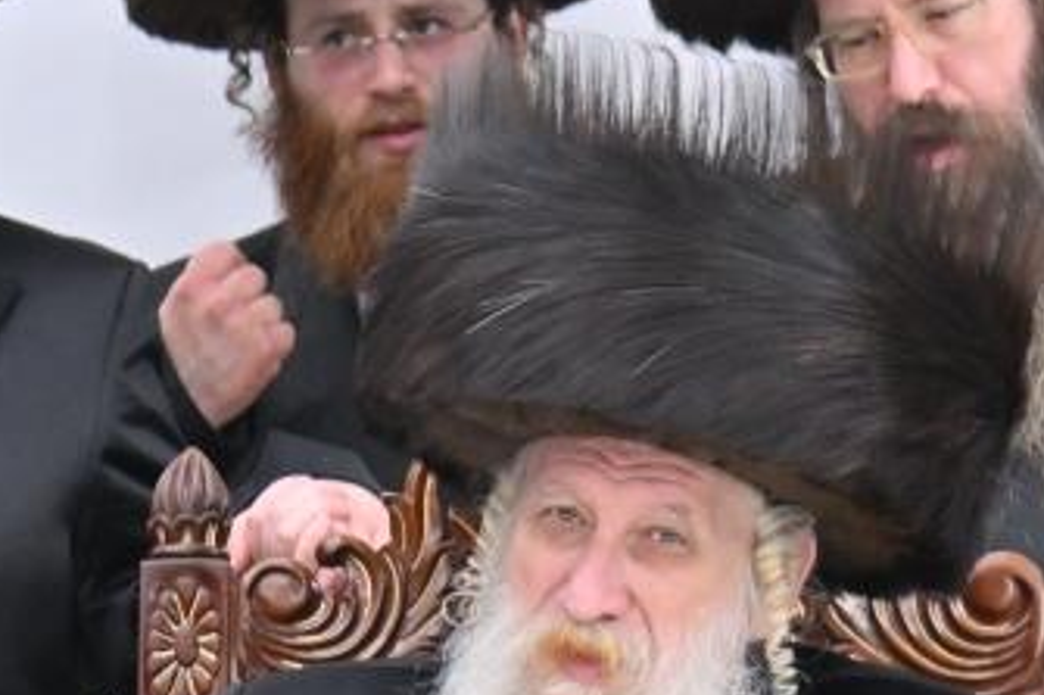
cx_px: 626
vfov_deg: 2.5
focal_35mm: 551
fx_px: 15970
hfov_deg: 3.7
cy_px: 698
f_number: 4
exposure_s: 1/250
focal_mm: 120
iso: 640
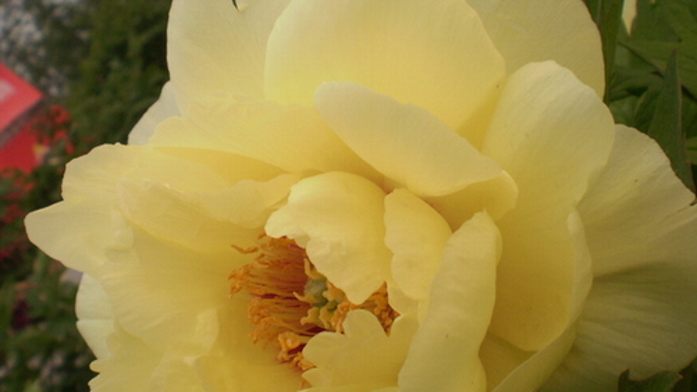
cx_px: 321
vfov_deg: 25.3
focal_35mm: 47
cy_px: 270
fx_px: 869
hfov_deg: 43.7
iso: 100
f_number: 4.6
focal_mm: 6.3
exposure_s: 1/200
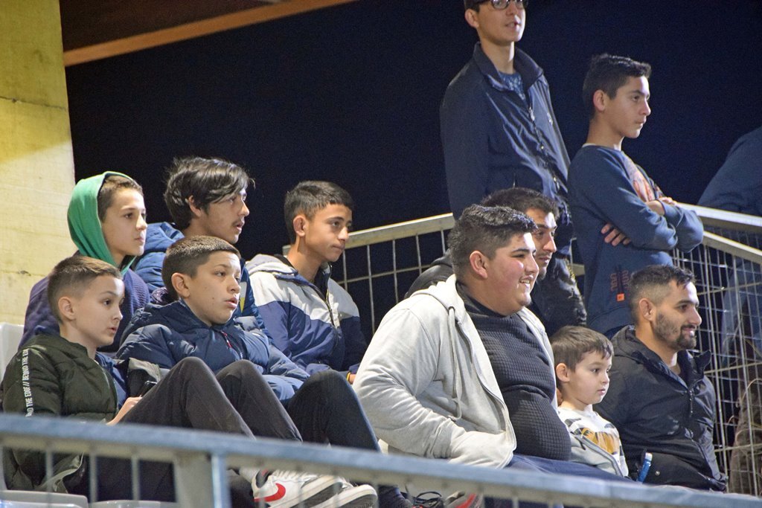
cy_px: 254
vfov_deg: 5.4
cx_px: 381
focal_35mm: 255
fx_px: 5398
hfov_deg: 8.1
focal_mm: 170
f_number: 5.6
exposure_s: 1/40
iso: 6400
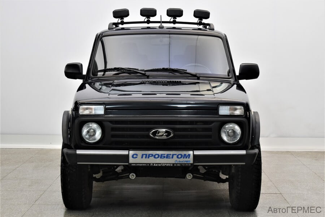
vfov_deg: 18.9
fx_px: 650
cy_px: 108
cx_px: 162
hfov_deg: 28.1
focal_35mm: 72
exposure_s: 1/60
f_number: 5.6
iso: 800
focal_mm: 48
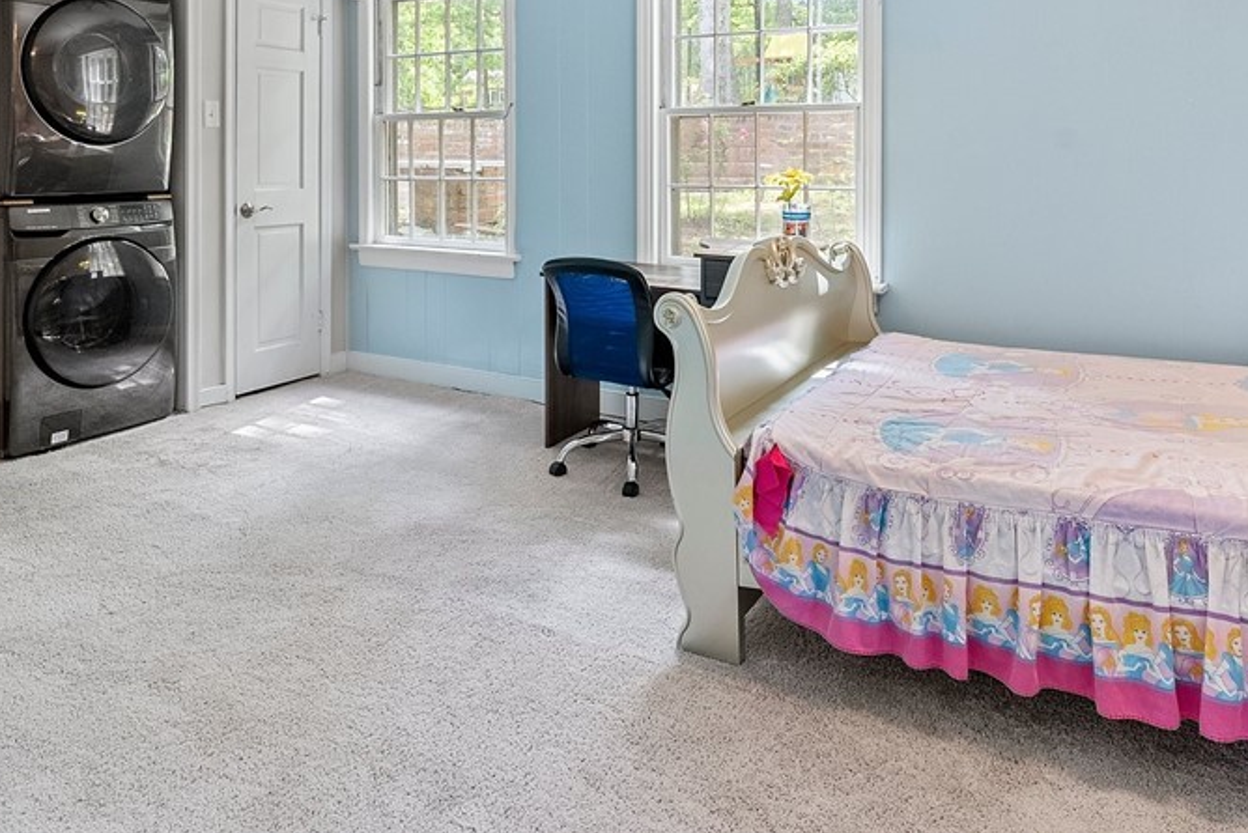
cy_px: 162
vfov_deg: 46.9
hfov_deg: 69.3
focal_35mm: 26
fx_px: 902
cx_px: 597
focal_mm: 16
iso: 800
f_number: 8
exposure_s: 1/2.5
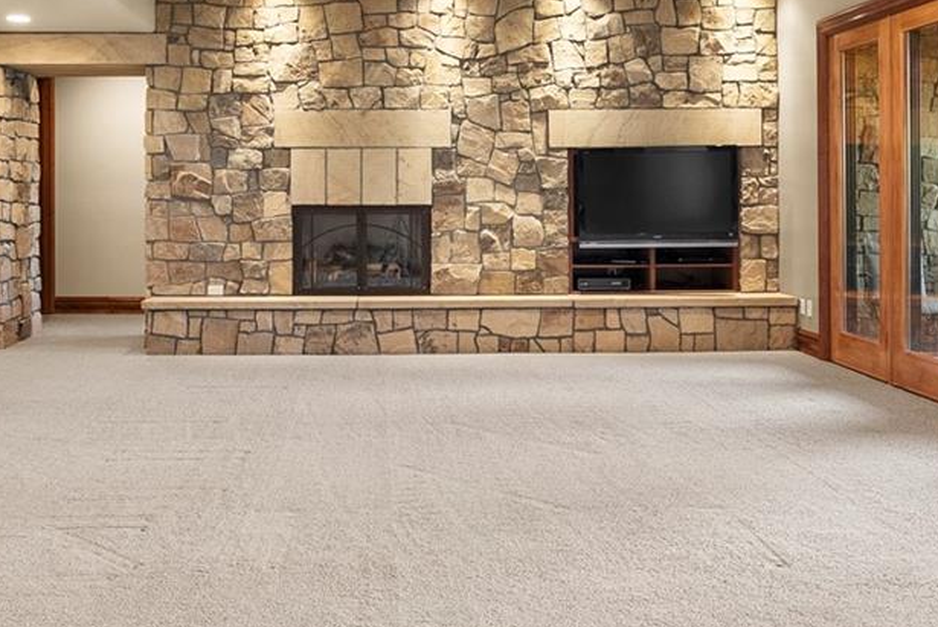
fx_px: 1037
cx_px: 397
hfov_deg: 48.5
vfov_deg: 33.2
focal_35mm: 40
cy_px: 194
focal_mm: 15.3
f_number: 7.1
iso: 400
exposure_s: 1/1.67
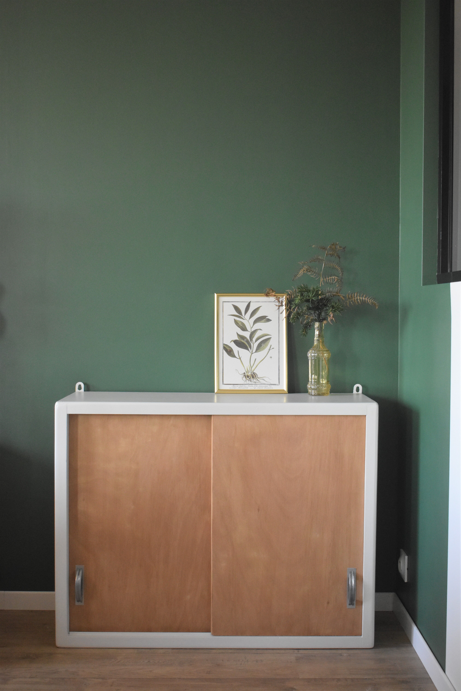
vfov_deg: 42.3
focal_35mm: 46
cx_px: 230
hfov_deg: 28.9
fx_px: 893
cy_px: 346
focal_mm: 31
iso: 2200
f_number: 4.2
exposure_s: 1/125
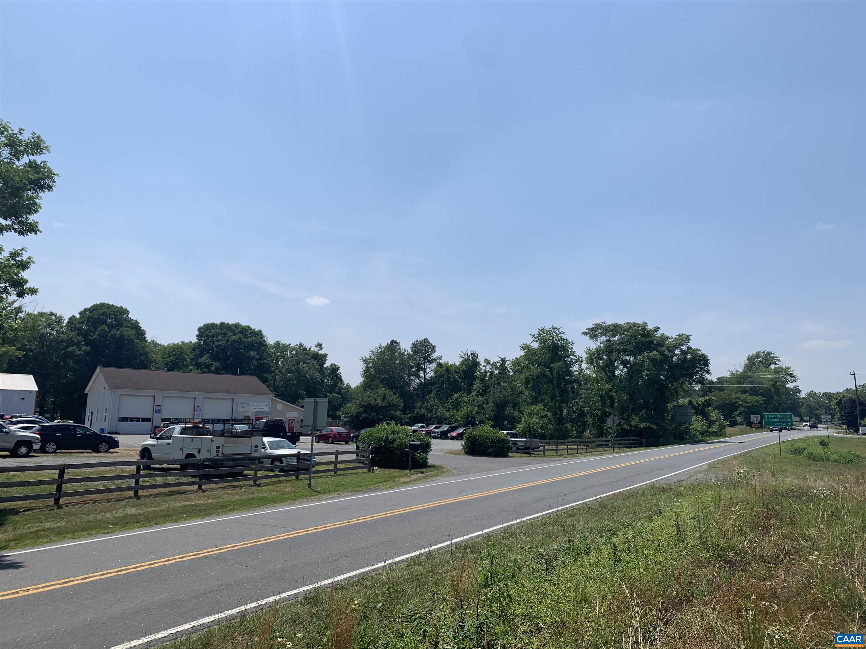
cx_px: 433
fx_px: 650
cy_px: 324
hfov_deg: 67.3
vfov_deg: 53.1
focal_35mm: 26
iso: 25
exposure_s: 1/4464
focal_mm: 4.25
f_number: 1.8
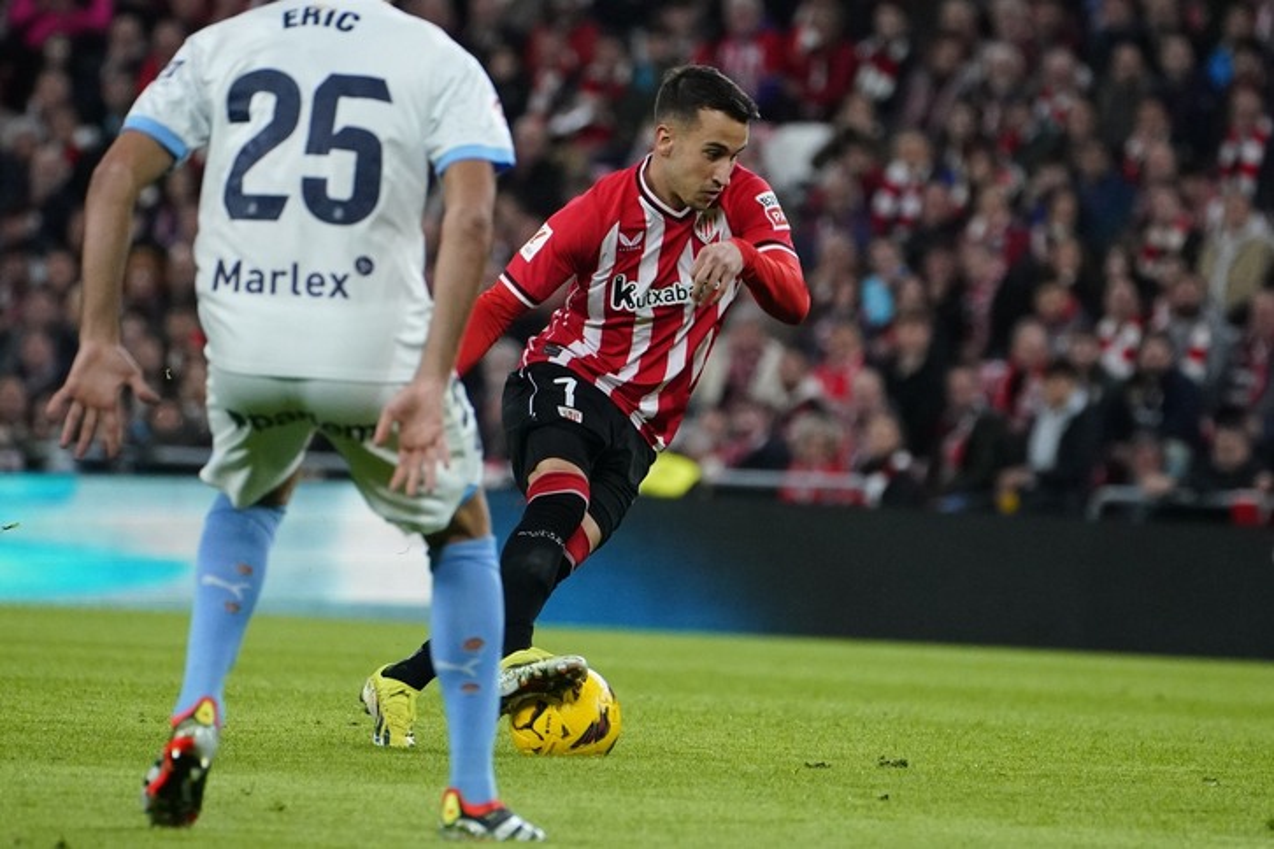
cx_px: 637
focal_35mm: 490
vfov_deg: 2.8
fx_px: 17339
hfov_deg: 4.2
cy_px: 424
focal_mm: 327
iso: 5000
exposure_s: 1/1000
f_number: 5.6
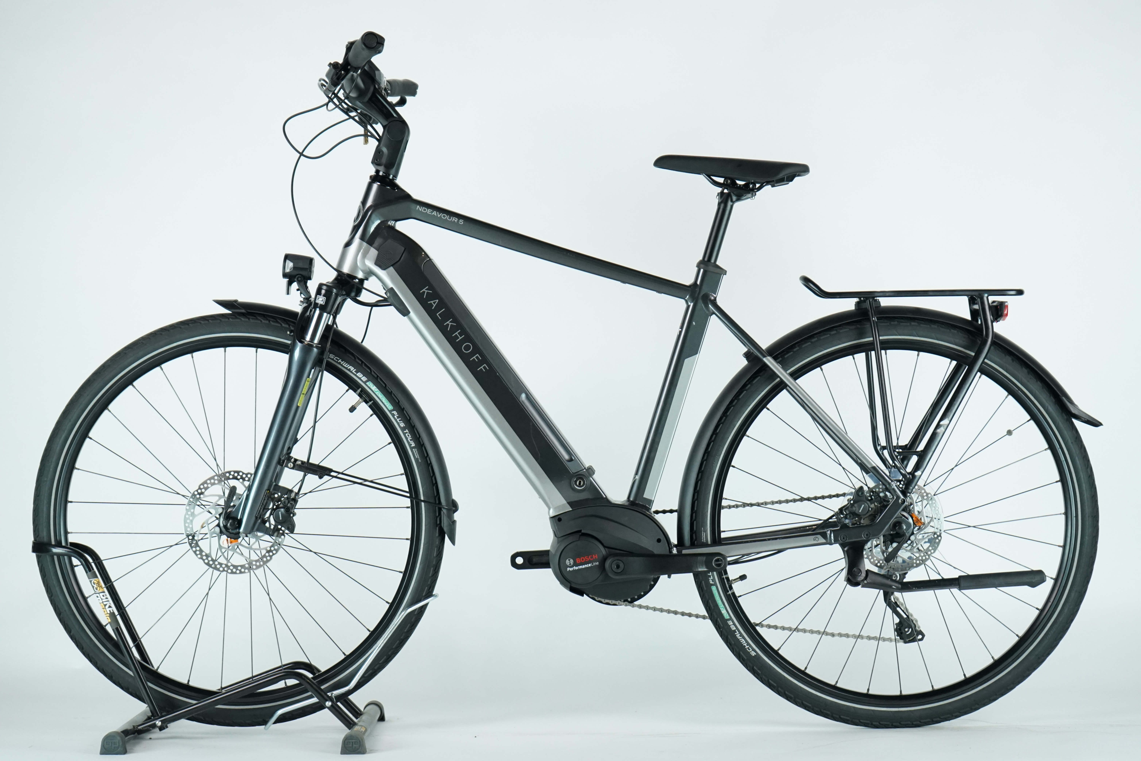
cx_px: 570
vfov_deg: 19.5
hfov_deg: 28.8
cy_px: 380
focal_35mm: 70
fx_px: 2218
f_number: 5.6
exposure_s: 1/200
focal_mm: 70
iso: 2000
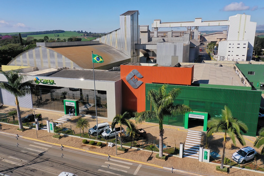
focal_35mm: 28
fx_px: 205
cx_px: 132
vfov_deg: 46.4
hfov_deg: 65.5
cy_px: 88
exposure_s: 1/1600
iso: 100
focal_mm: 10.26
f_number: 4.5
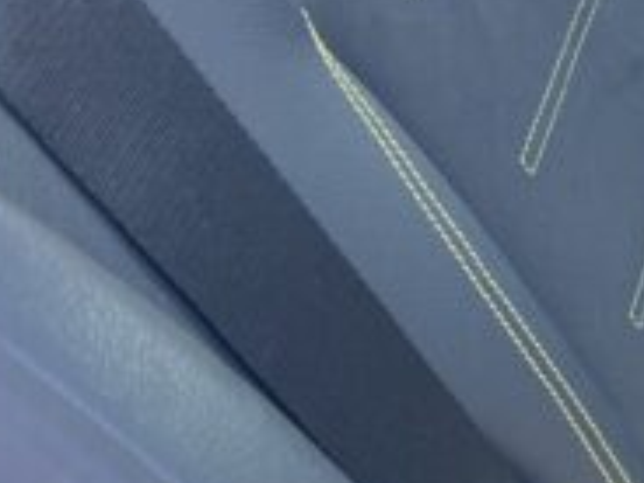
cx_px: 959
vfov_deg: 13.0
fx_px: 2102
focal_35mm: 113
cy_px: 74
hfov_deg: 16.0
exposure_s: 1/121
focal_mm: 5.7
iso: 100
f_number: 1.5
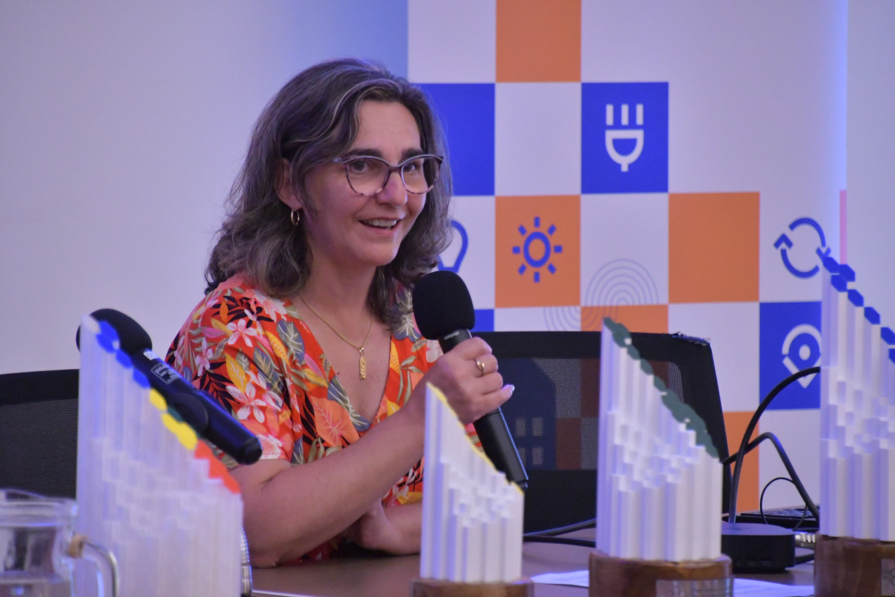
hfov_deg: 6.2
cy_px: 298
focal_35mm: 330
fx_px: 8204
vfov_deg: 4.2
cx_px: 448
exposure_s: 1/100
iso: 8000
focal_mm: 220
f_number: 6.3
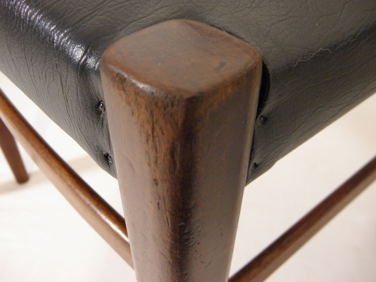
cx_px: 188
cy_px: 141
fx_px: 369
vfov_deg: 41.8
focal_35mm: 34
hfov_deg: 54.0
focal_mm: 6.2
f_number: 3.7
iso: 400
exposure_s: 1/8
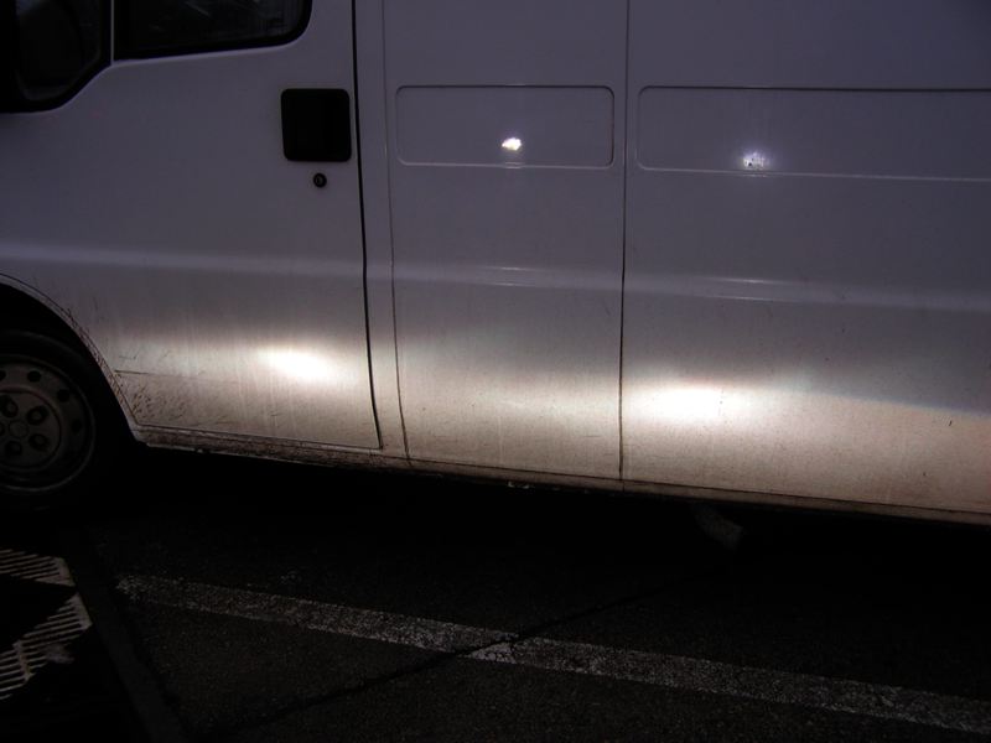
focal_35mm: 38
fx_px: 1088
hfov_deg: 49.0
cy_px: 372
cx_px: 496
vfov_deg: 37.7
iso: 50
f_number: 2.8
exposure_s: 1/80
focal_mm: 6.3
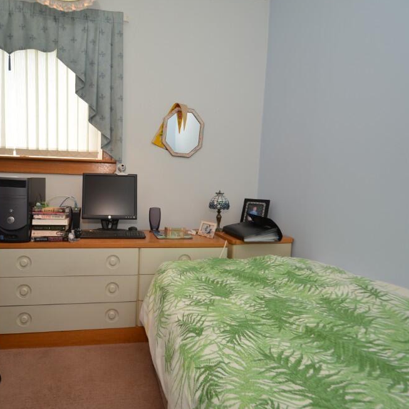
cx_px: 144
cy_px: 197
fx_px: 267
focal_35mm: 20
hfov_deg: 73.1
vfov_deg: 74.8
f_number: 5.6
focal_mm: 10
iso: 100
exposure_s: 1/15
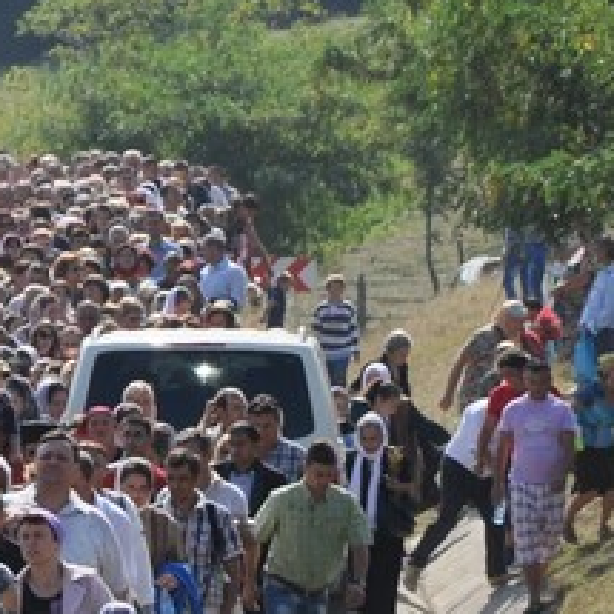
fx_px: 14958
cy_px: 250
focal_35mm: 745
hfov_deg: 2.3
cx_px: -523
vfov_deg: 2.4
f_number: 5.6
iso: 200
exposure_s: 1/800
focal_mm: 105
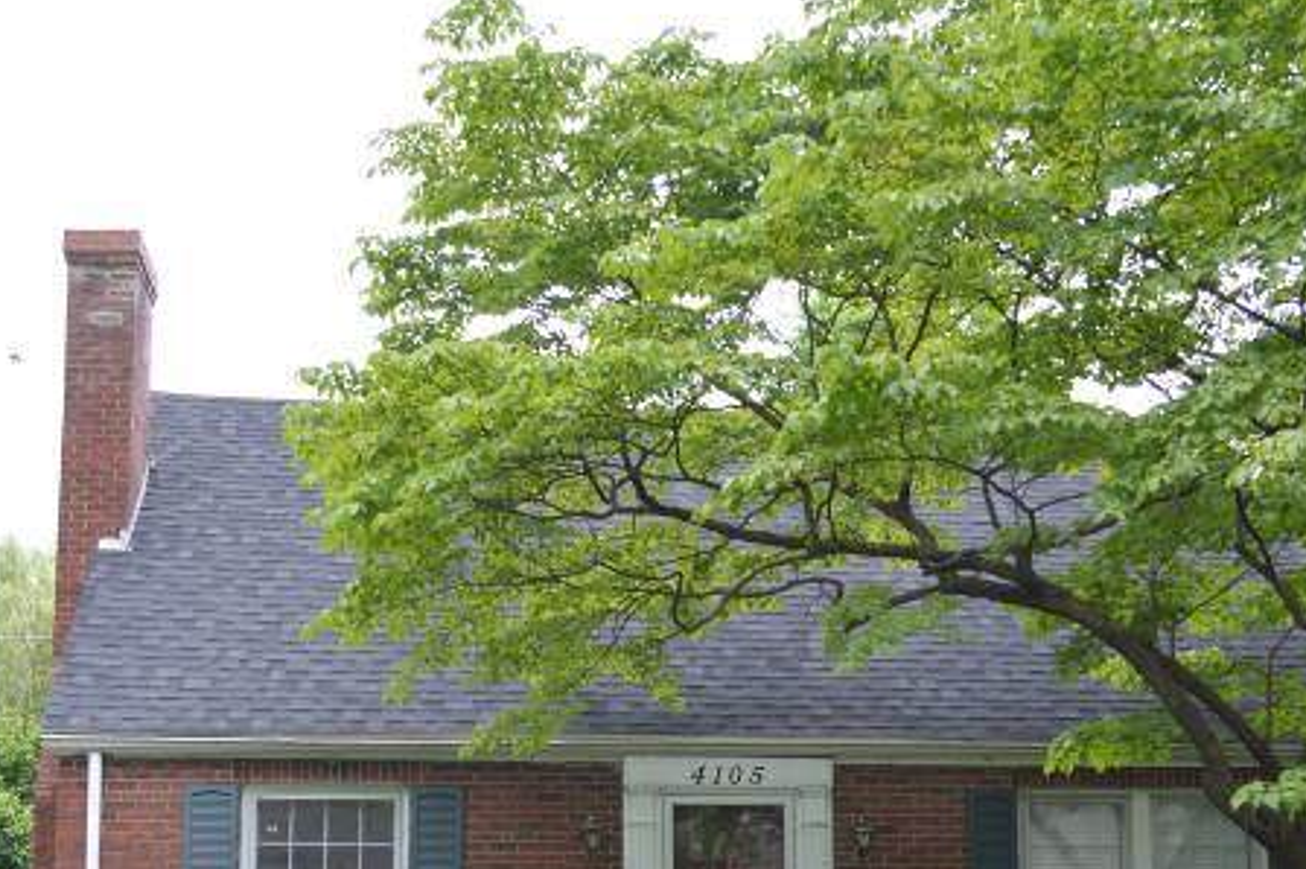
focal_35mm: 58
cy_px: 668
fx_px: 2103
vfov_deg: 23.1
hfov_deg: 34.5
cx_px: 732
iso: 160
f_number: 5.6
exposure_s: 1/125
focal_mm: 24
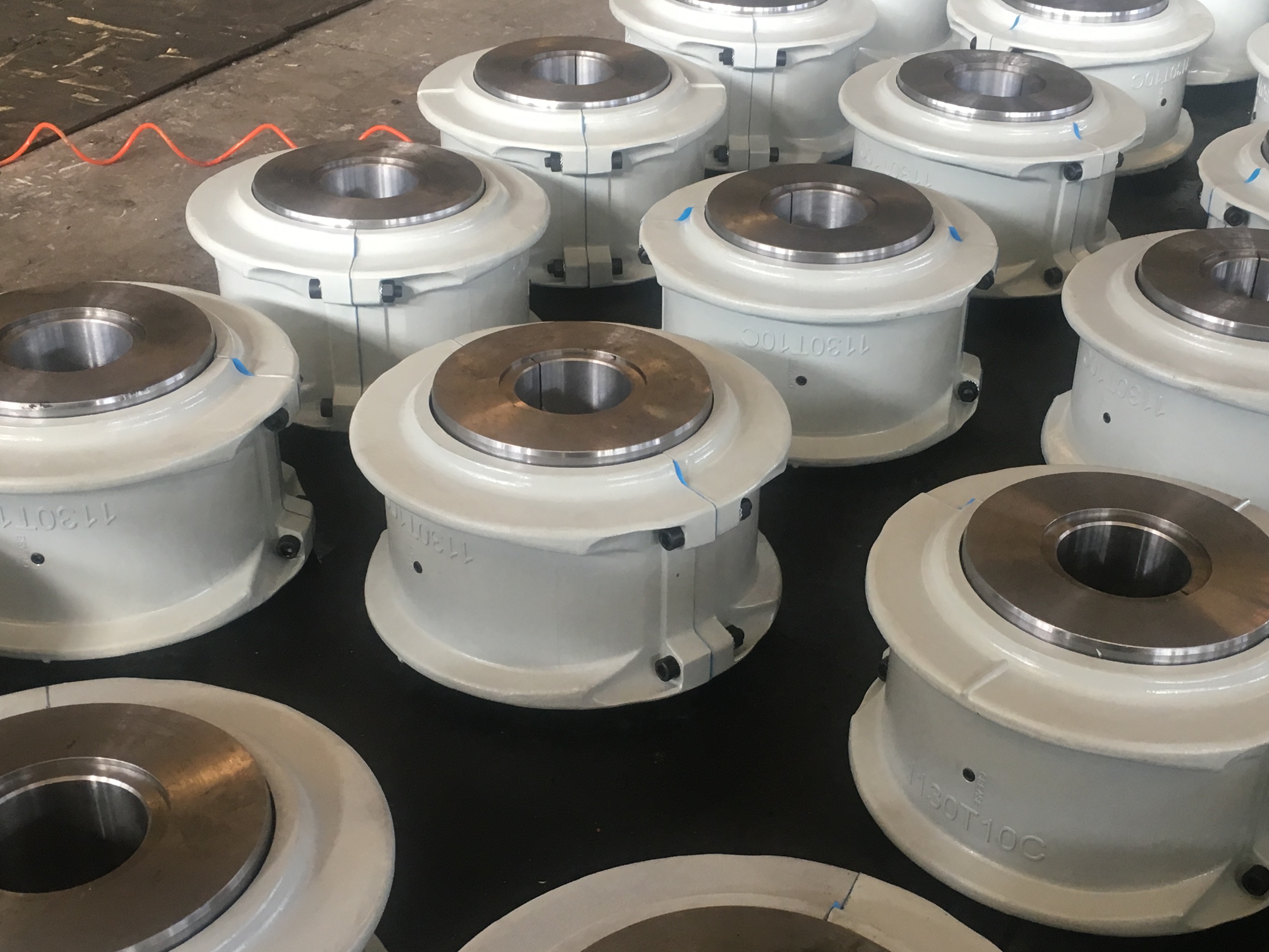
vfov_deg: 30.1
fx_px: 1760
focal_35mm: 48
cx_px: 724
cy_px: 596
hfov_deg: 39.6
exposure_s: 1/33
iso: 100
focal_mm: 4.15
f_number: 2.2
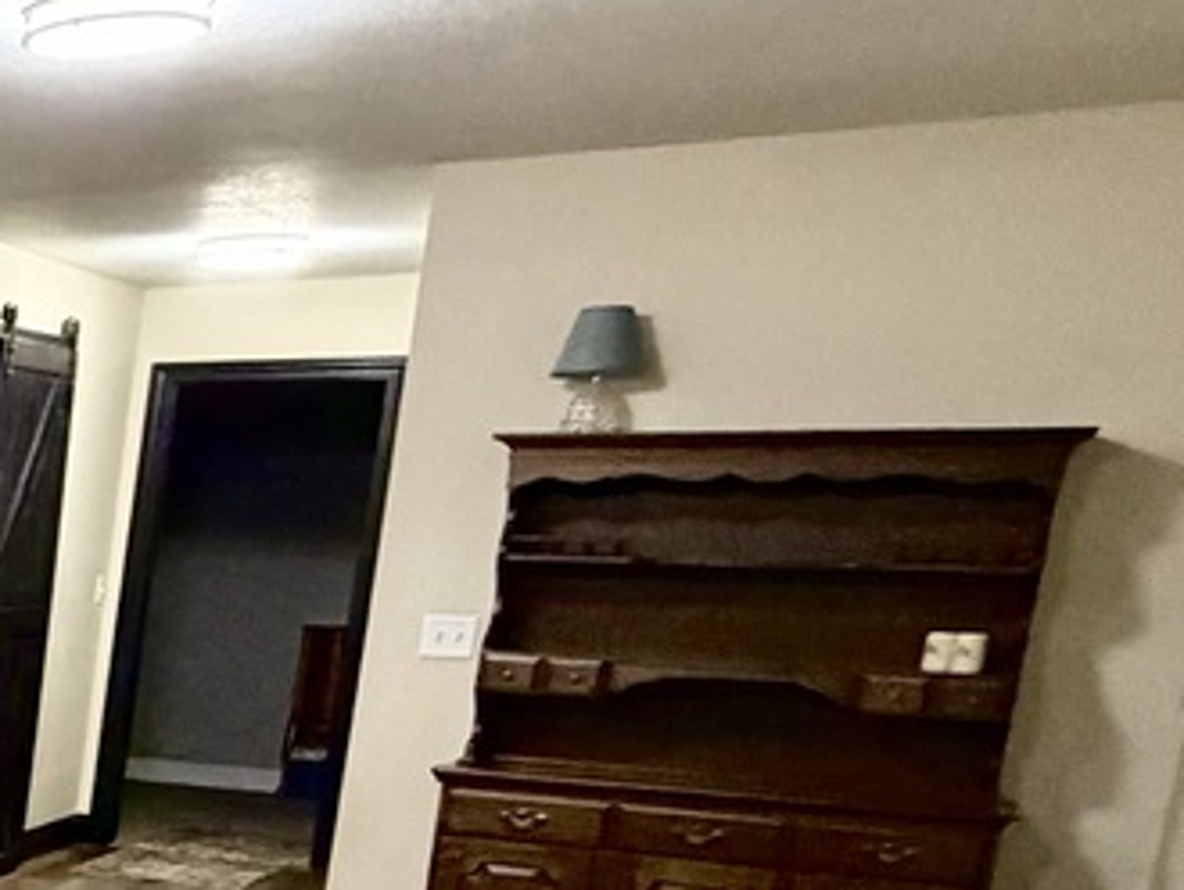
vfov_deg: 23.1
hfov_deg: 19.4
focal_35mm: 61
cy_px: 886
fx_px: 2088
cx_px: -1141
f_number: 2.2
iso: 500
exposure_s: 1/60
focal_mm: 2.22
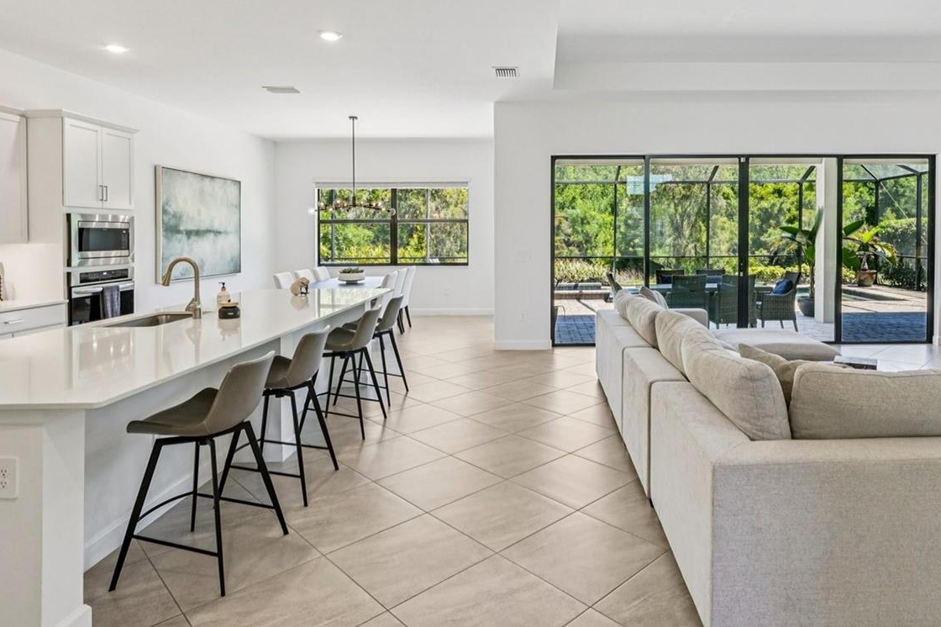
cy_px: 220
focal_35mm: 20
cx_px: 467
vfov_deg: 60.7
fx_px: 523
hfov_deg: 84.0
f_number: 8
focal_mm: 14
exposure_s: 1/60
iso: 400
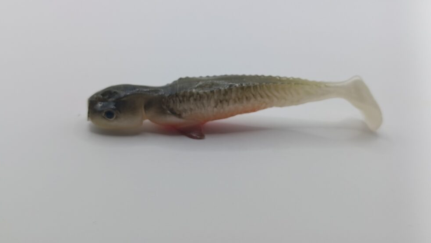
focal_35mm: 51
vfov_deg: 23.5
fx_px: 583
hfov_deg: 40.6
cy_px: 107
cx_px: 212
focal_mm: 6.14
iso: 125
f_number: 1.6
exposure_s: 1/99.9
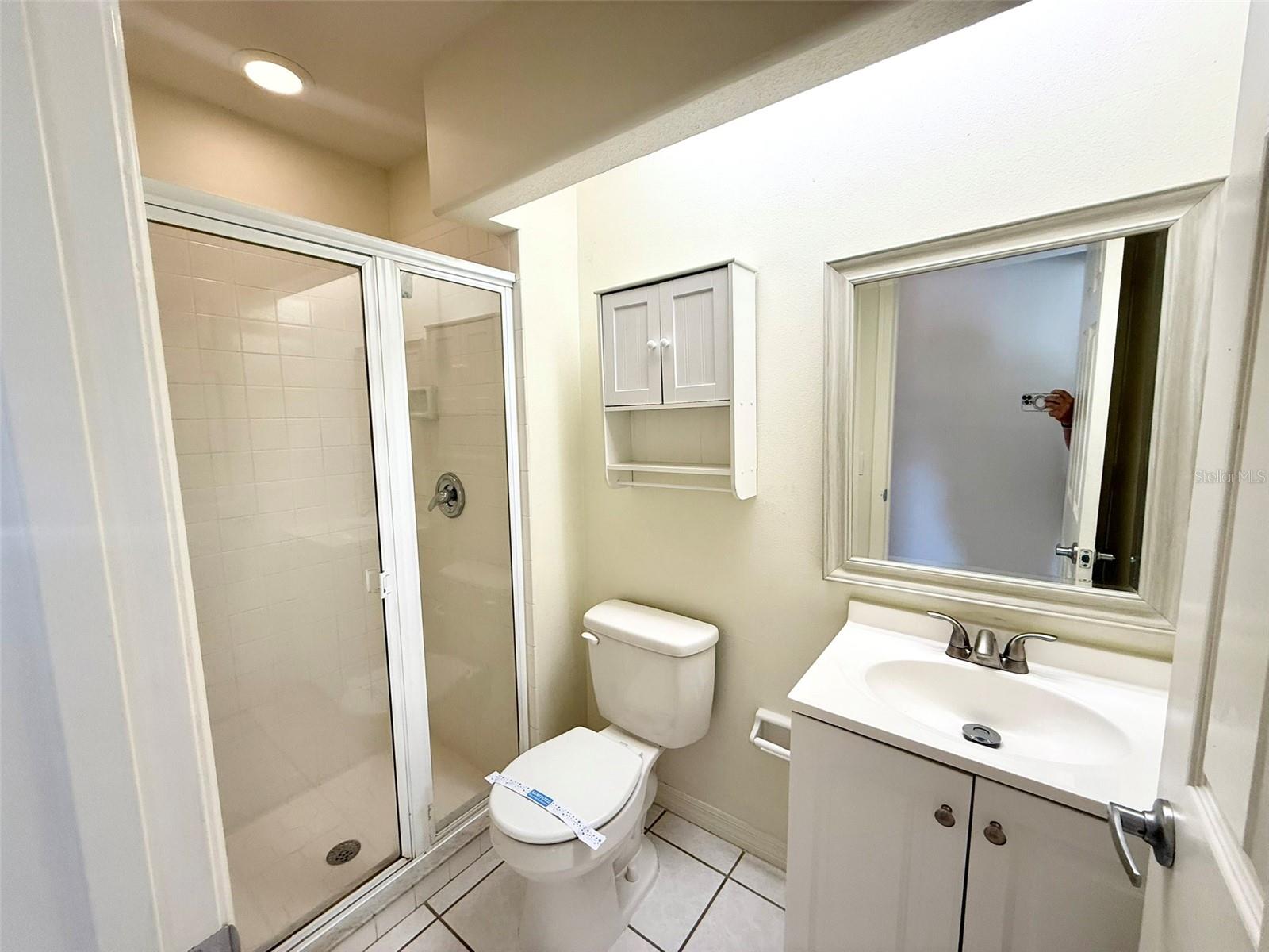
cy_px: 476
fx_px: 513
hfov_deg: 102.1
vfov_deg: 85.7
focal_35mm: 14
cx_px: 634
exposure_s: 1/120
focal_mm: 2.22
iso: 125
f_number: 2.2
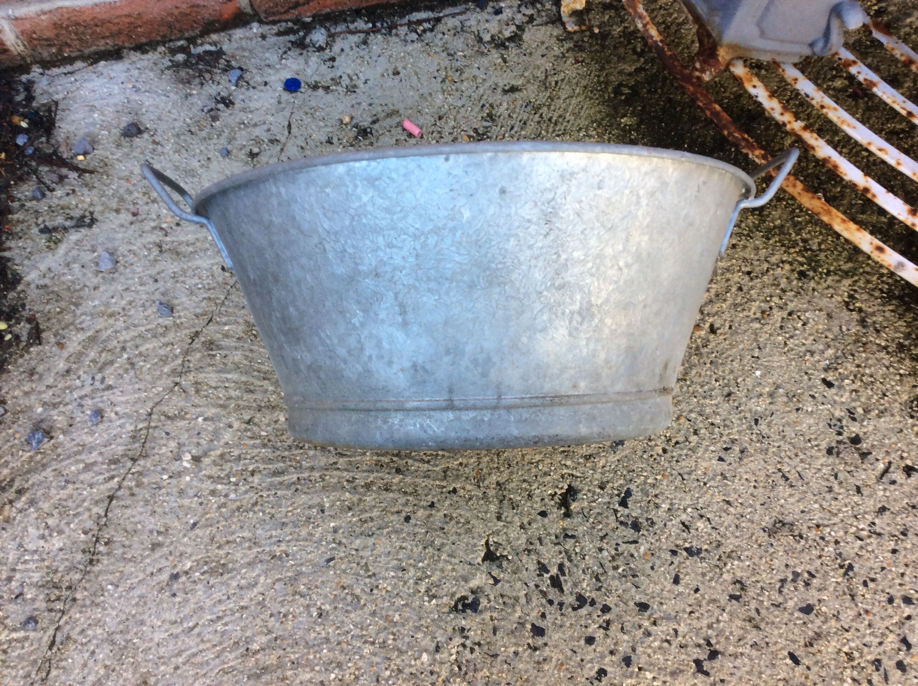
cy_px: 343
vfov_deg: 44.1
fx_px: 847
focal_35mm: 32
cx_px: 459
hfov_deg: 56.9
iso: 40
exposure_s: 1/100
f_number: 2.4
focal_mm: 3.3
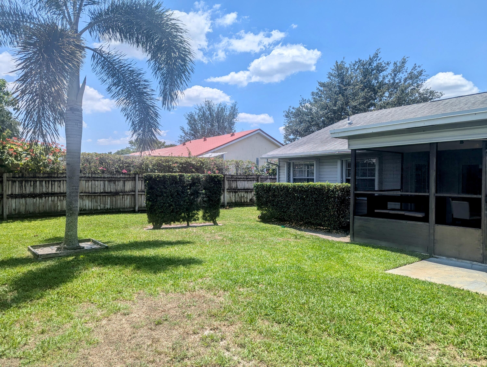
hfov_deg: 71.5
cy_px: 184
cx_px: 244
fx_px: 338
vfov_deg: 56.9
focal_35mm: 24
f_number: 1.85
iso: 45
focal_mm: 6.81
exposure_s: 1/2571
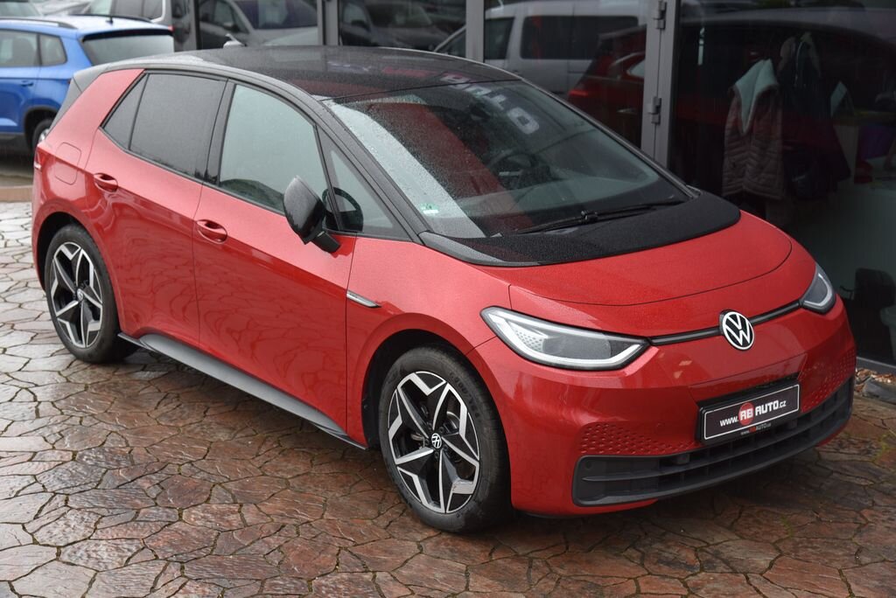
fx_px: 1544
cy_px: 299
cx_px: 448
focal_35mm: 62
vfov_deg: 21.9
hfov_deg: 32.4
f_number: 5.6
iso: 500
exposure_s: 1/125
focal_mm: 62
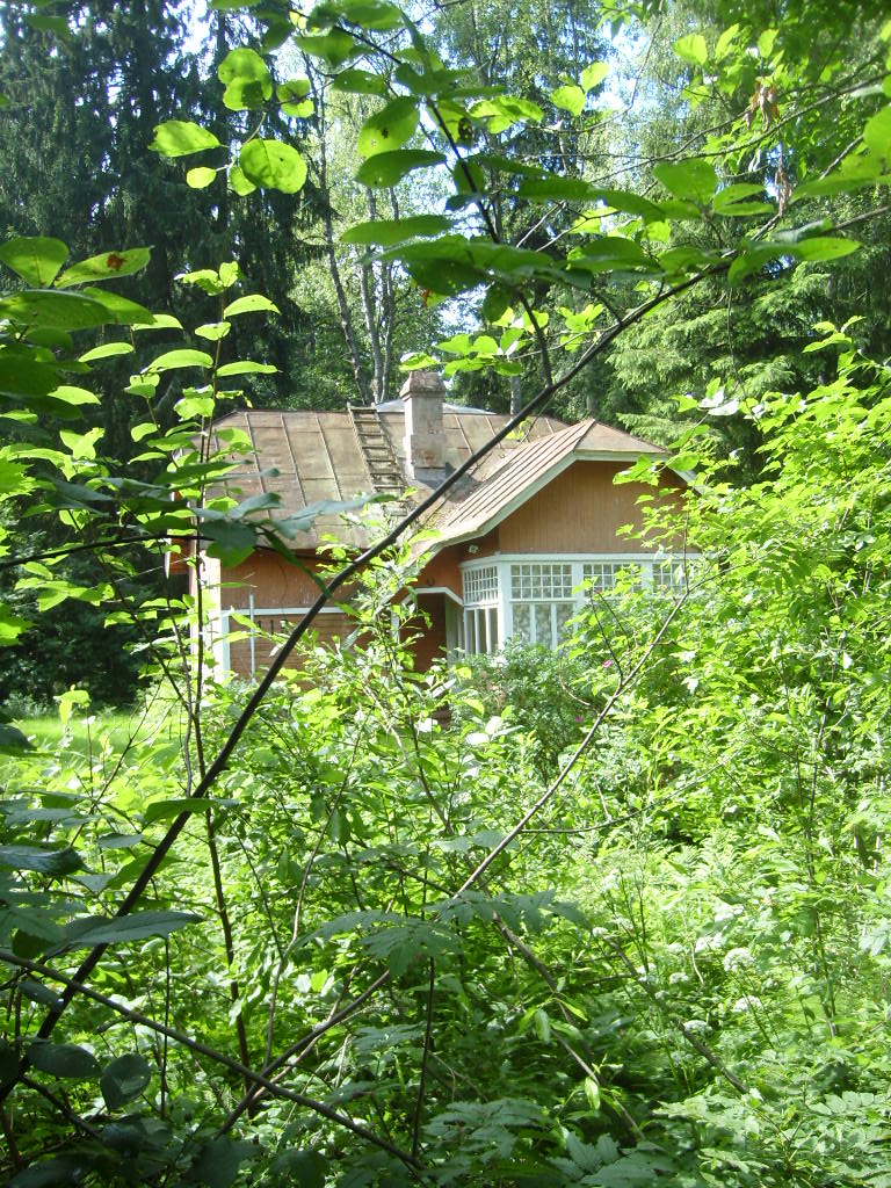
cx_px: 446
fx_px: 1201
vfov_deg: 52.6
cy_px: 594
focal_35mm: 35
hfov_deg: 40.7
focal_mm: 5.8
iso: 50
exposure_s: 1/218
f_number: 2.8
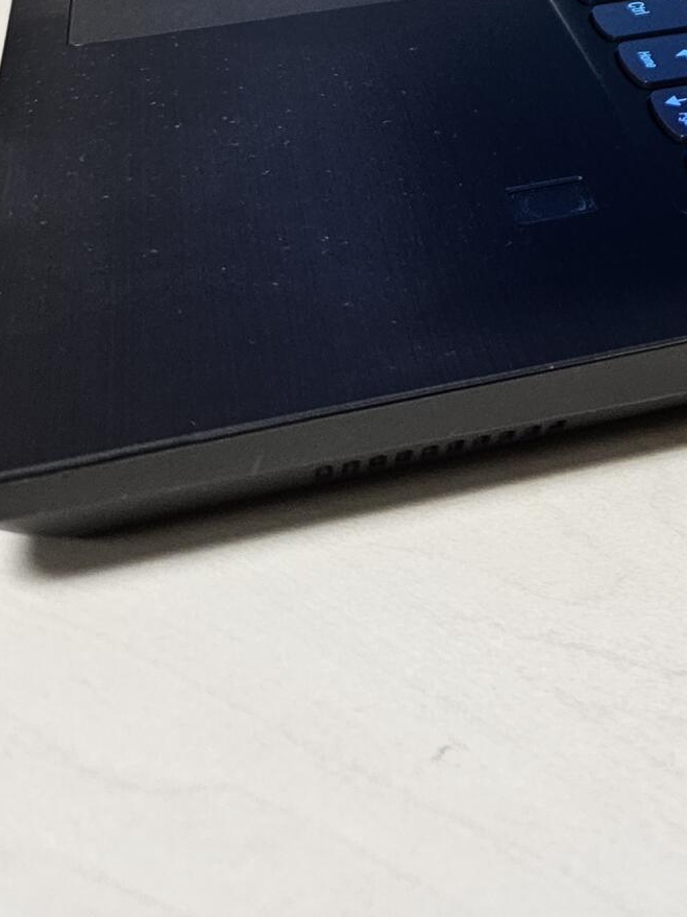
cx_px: 880
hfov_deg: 20.2
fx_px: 1773
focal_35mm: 67
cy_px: -366
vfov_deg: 24.2
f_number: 1.8
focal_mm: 5.4
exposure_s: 1/100
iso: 200
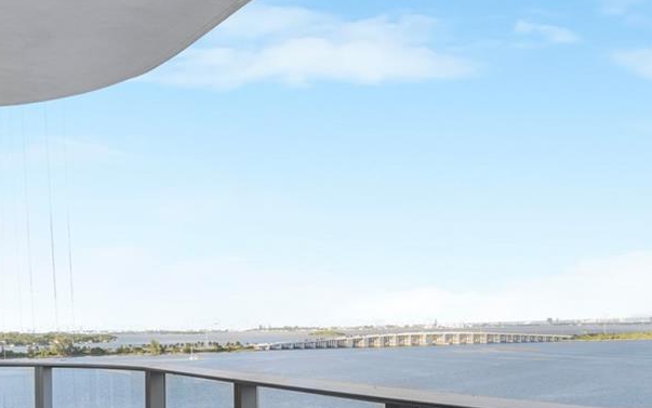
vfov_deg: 27.6
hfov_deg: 43.5
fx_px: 817
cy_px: 314
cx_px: 333
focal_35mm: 46
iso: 125
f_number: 8
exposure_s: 1/100
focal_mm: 17
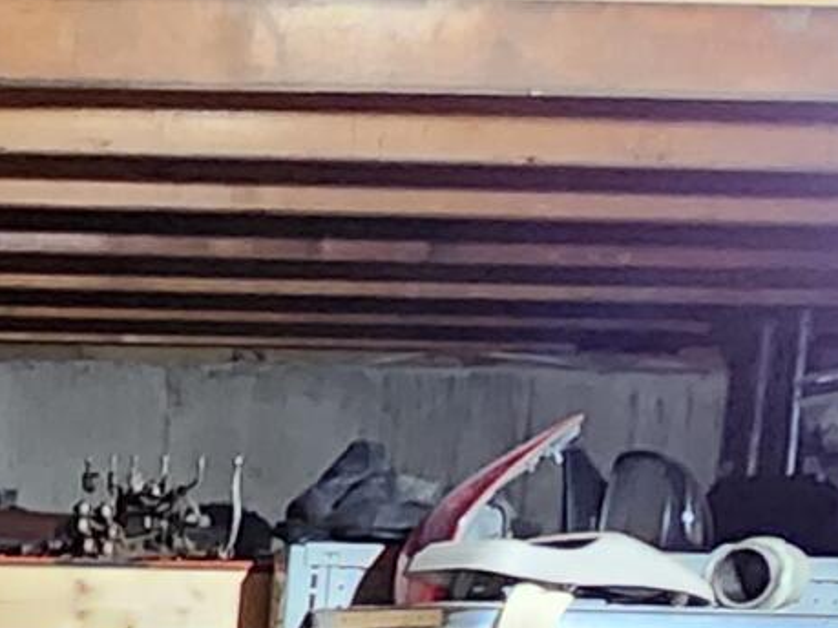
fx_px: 2057
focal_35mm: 85
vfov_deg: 15.9
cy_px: 944
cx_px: -464
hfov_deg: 19.6
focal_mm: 2.2
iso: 1250
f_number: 2.2
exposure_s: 1/24
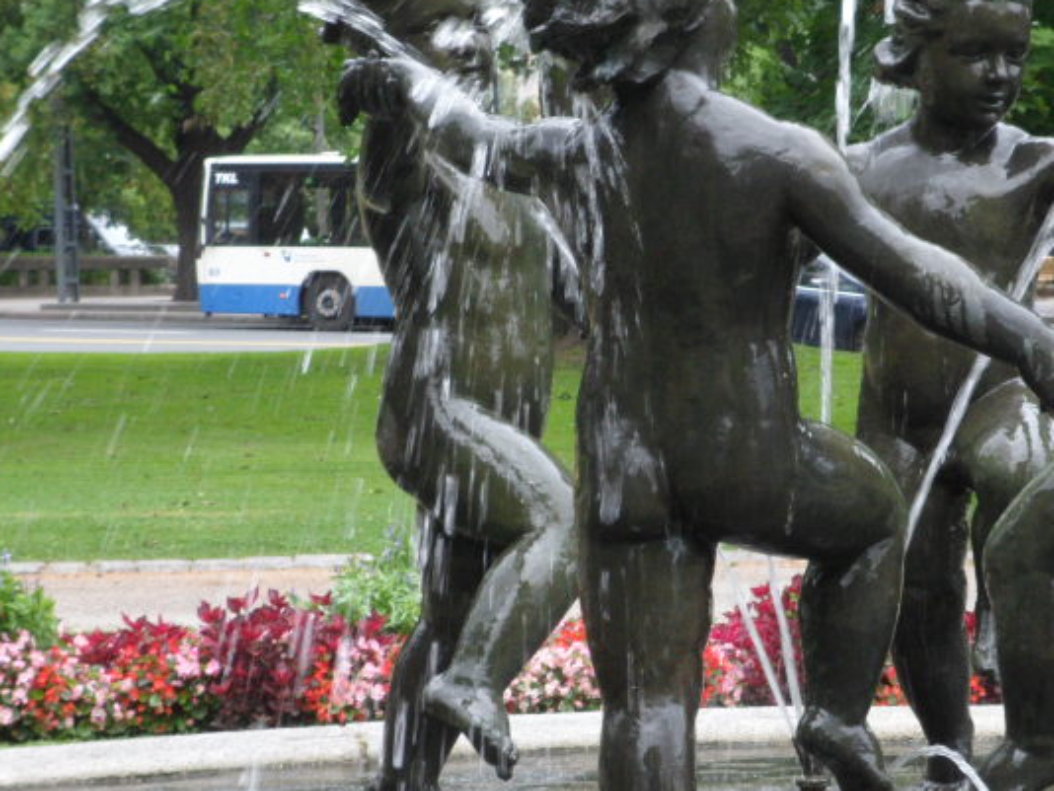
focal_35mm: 115
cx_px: 770
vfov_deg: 12.9
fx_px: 3503
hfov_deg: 17.0
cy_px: 477
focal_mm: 11.2
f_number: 5.2
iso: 120
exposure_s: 1/60
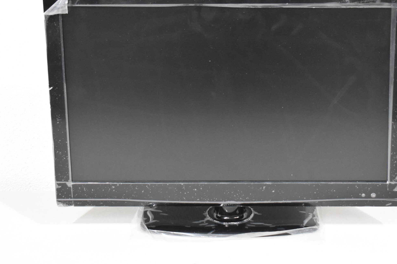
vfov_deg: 17.2
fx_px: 871
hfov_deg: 25.6
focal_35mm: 79
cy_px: 96
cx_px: 231
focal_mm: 40
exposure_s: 1/125
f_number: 4.8
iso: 3600
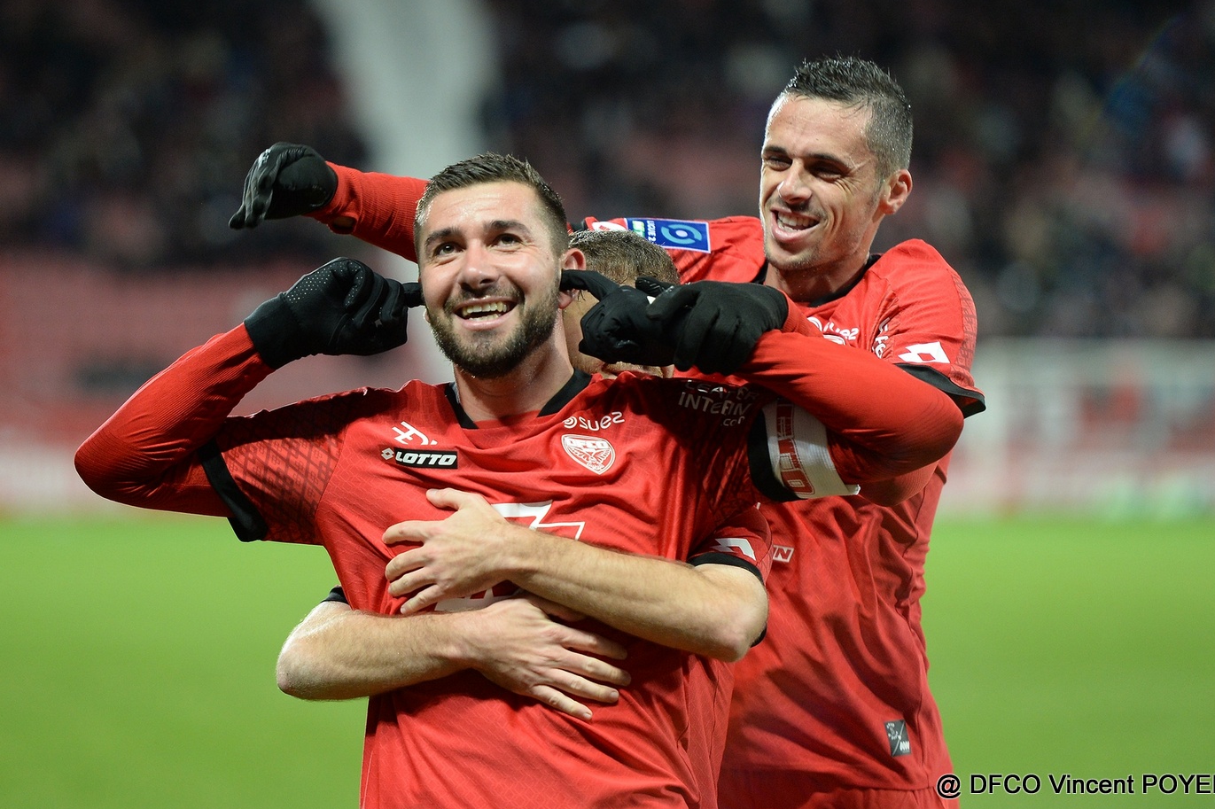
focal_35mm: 210
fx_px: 7085
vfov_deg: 6.5
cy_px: 357
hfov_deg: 9.8
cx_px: 553
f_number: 2.8
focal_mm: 180
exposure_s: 1/800
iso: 2500
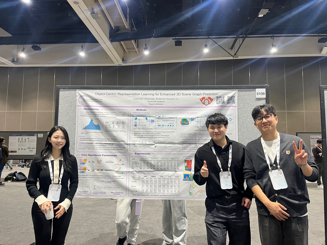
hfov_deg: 67.3
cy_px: 122
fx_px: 246
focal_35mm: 26
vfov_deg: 53.1
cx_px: 164
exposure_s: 1/60
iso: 160
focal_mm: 5.1
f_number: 1.6
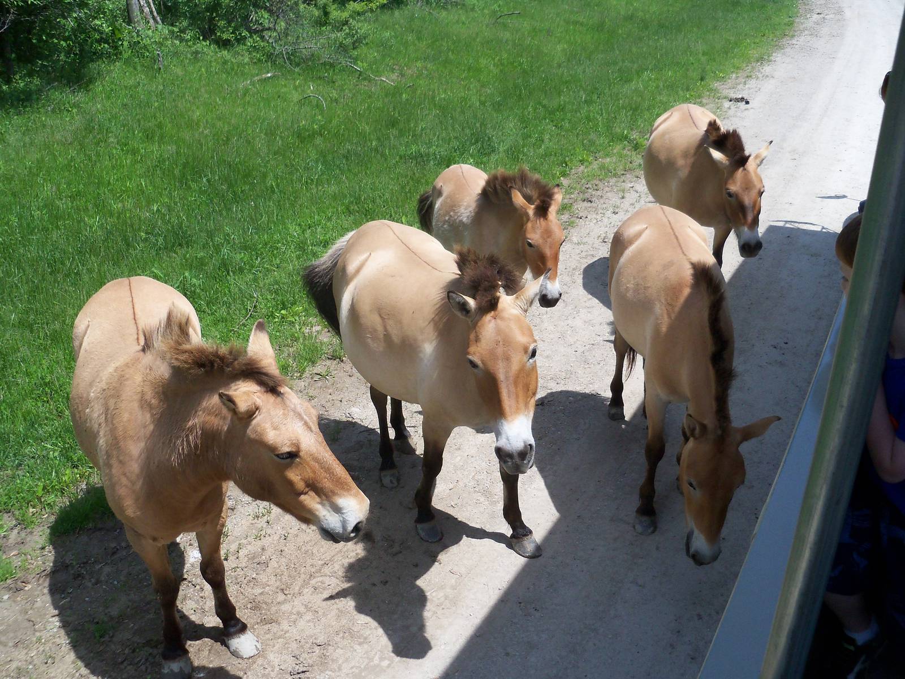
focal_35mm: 35
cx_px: 452
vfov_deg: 40.7
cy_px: 340
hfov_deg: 52.6
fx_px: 915
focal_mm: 6.2
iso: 160
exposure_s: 1/1600
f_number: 3.5
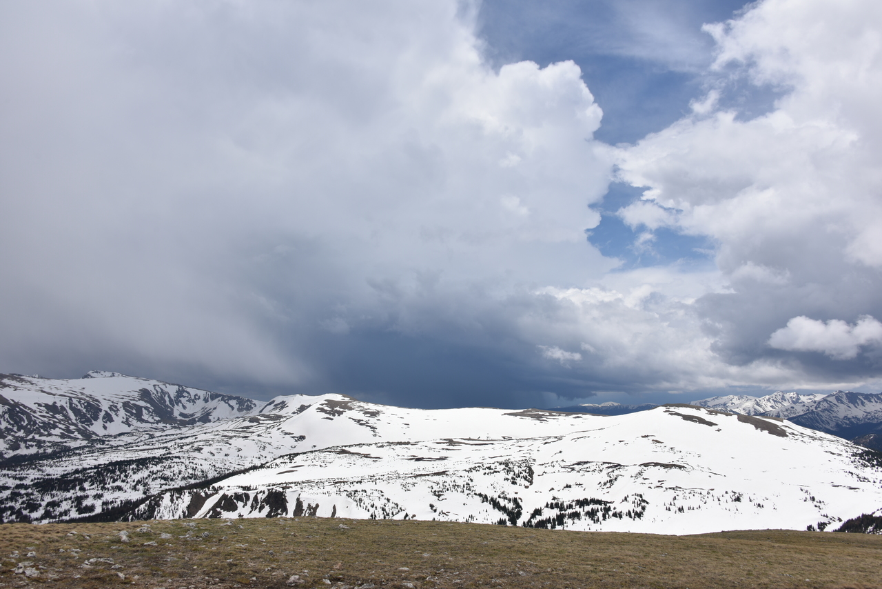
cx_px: 441
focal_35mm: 28
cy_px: 294
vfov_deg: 46.4
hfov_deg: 65.5
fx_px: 686
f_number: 10
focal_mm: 28
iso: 100
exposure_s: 1/400
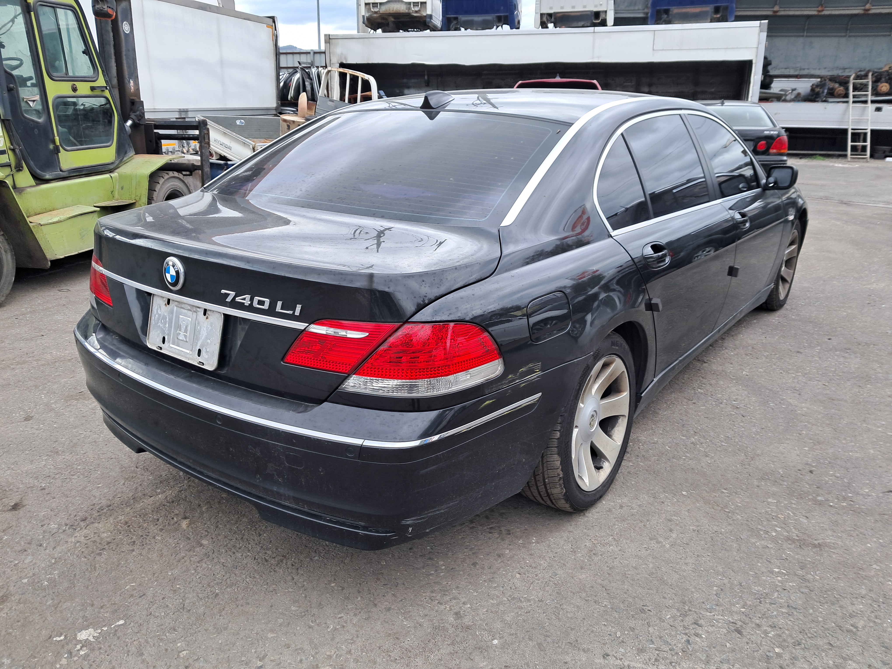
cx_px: 446
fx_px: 696
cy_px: 334
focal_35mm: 27
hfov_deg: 65.3
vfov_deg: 51.4
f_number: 1.8
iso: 50
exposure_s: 1/176
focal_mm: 4
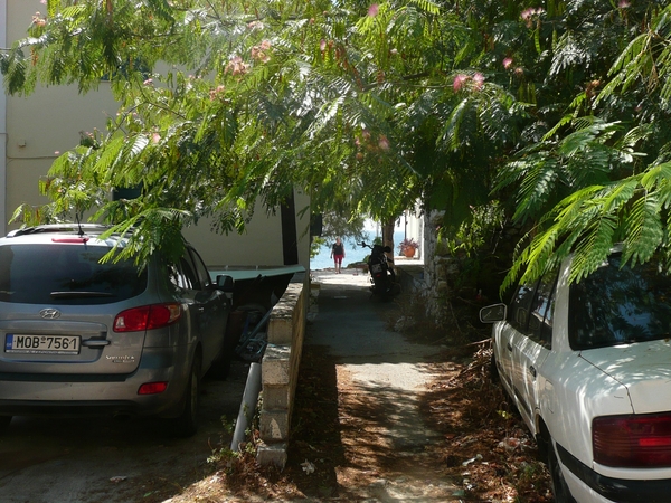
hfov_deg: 51.4
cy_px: 252
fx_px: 698
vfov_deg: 39.7
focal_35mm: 36
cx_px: 336
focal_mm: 4.9
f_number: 3.4
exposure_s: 1/500
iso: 100
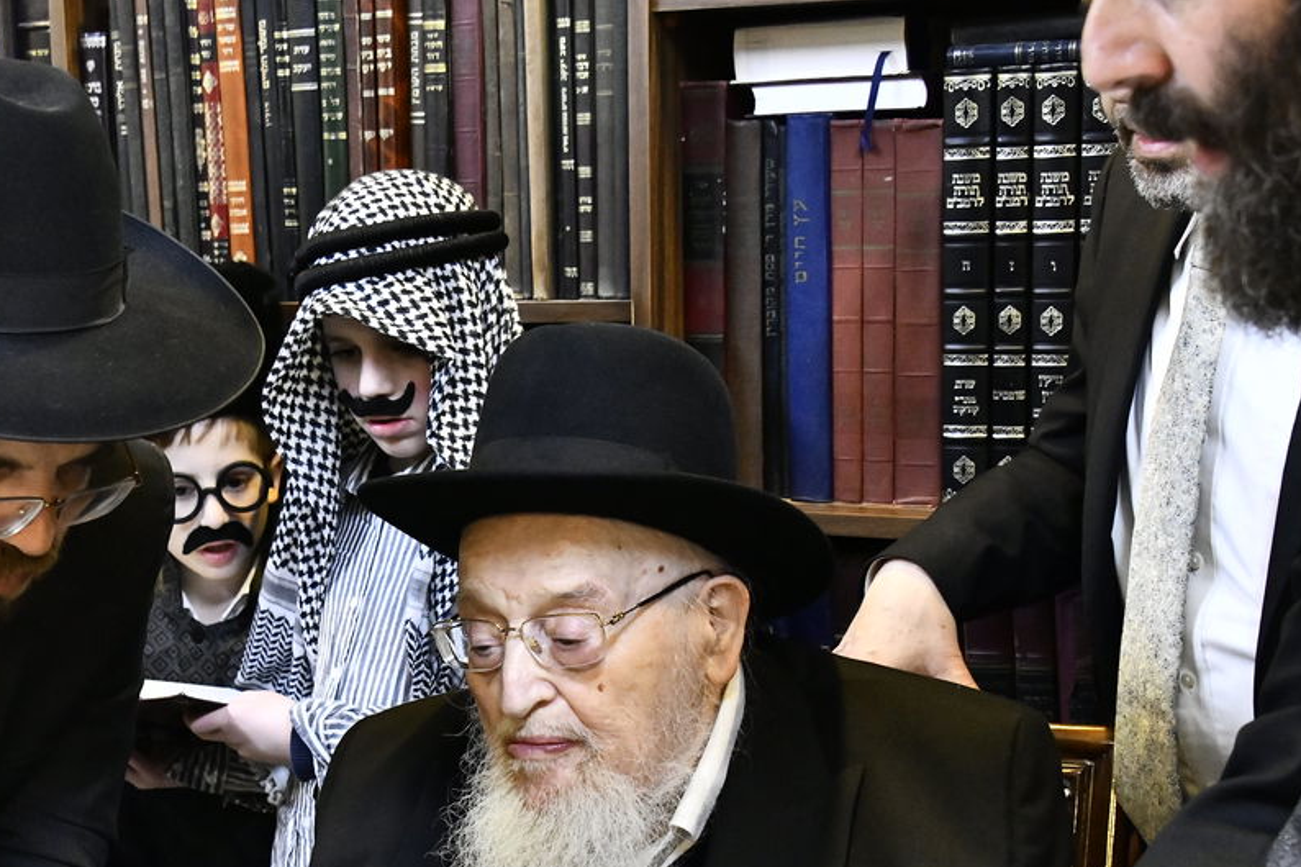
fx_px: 2421
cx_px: 524
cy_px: 673
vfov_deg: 20.1
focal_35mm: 67
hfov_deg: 30.0
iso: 4000
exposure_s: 1/100
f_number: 5.6
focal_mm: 38
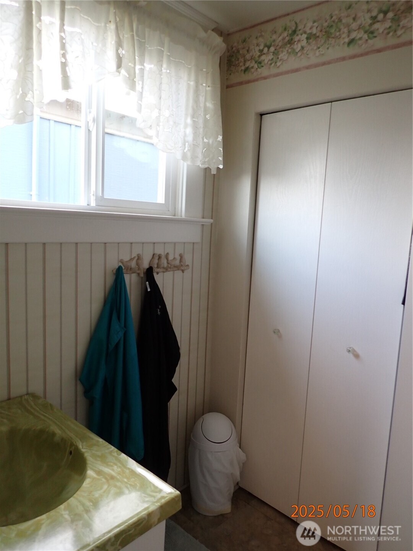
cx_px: 206
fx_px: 398
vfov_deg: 69.4
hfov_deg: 54.9
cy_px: 276
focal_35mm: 25
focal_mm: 4.5
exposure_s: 1/100
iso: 200
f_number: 2
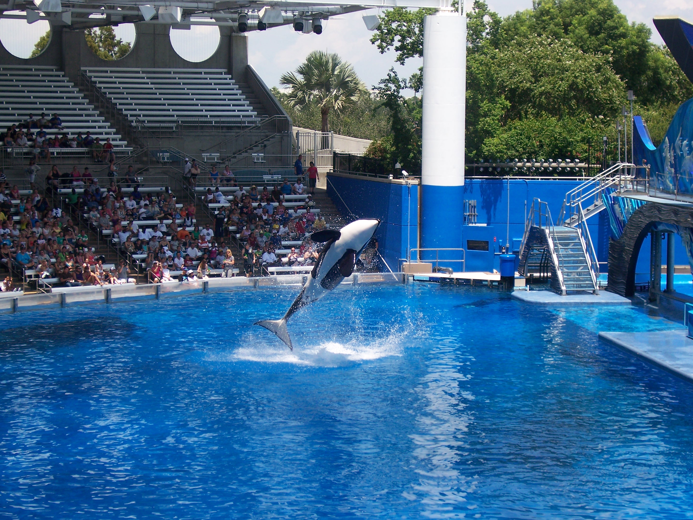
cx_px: 346
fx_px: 1743
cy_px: 260
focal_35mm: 87
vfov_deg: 17.0
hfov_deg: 22.5
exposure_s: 1/500
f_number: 4.3
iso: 80
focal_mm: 14.5
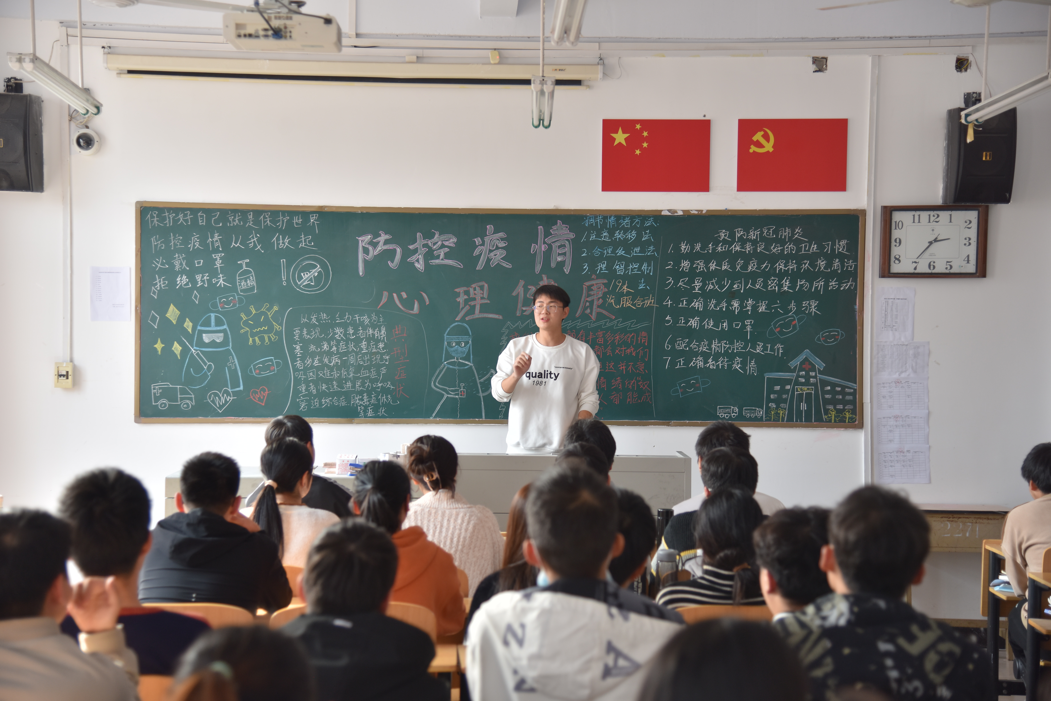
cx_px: 526
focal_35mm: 62
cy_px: 350
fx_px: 1811
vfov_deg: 21.9
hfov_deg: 32.4
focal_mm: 62
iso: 250
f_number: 4
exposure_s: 1/60
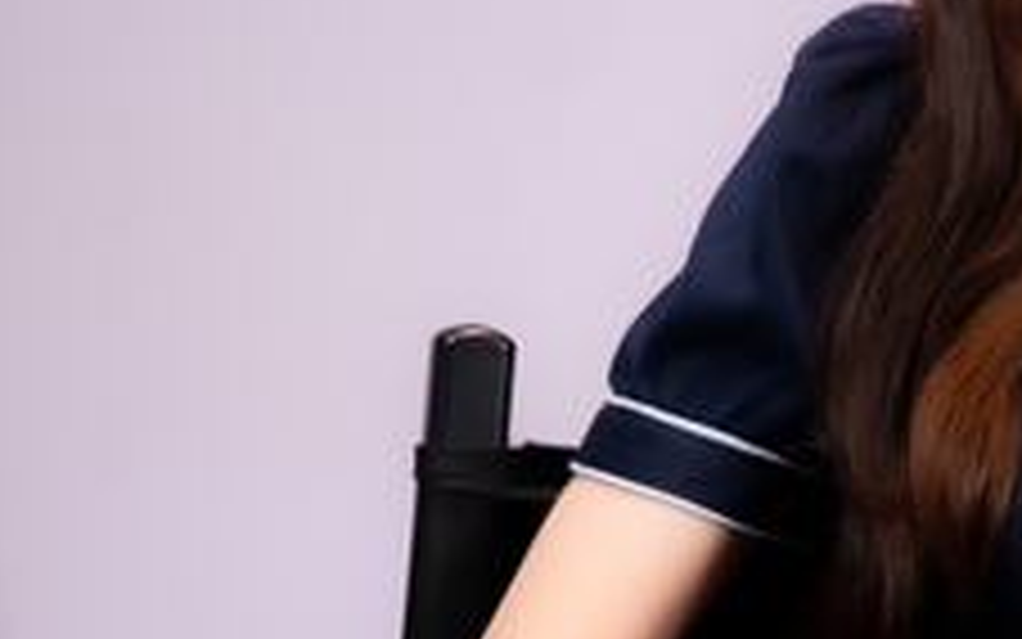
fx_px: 10977
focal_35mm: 394
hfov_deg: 5.3
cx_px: 1139
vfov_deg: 3.3
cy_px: 130
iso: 1000
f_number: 2.8
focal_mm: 137
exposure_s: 1/320
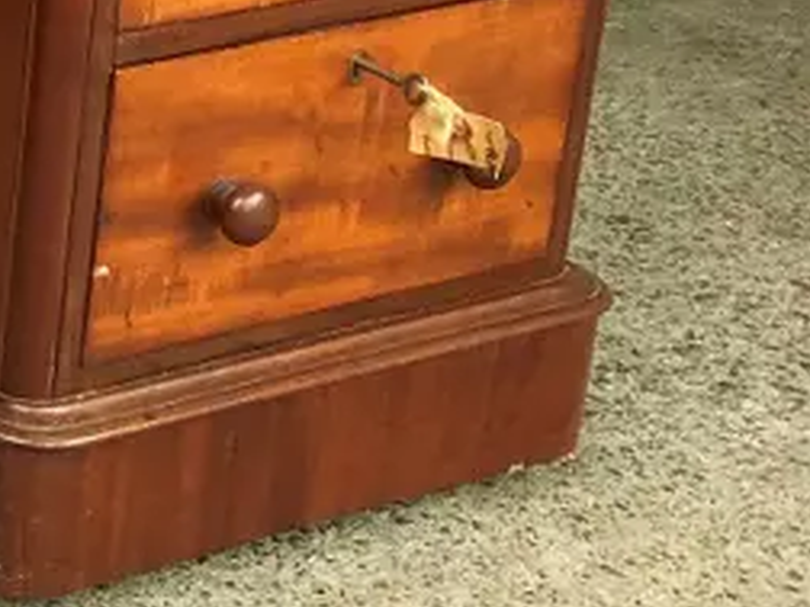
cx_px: -829
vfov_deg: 12.7
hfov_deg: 14.3
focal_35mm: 114
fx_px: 2668
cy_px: -109
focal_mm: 3.99
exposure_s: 1/282
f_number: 1.8
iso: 20
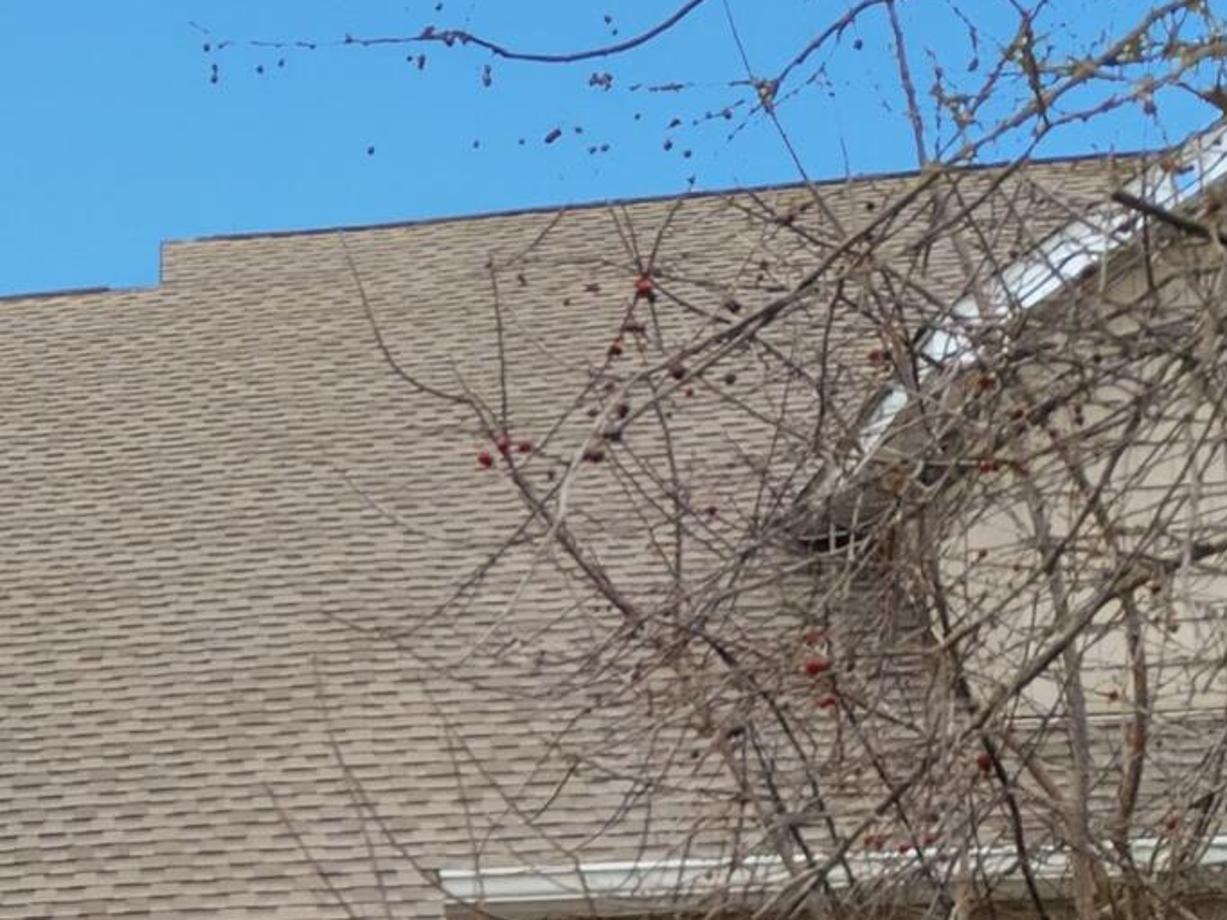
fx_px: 3118
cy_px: 1364
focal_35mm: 88
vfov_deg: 15.5
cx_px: -658
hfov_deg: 19.2
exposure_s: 1/3200
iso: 100
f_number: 1.7
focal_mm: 6.7
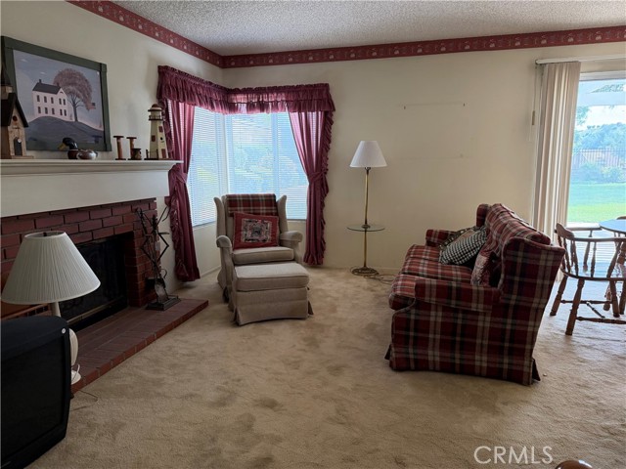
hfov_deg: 71.6
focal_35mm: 24
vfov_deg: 56.8
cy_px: 234
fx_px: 434
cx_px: 313
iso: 200
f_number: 1.78
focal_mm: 6.76
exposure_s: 1/136
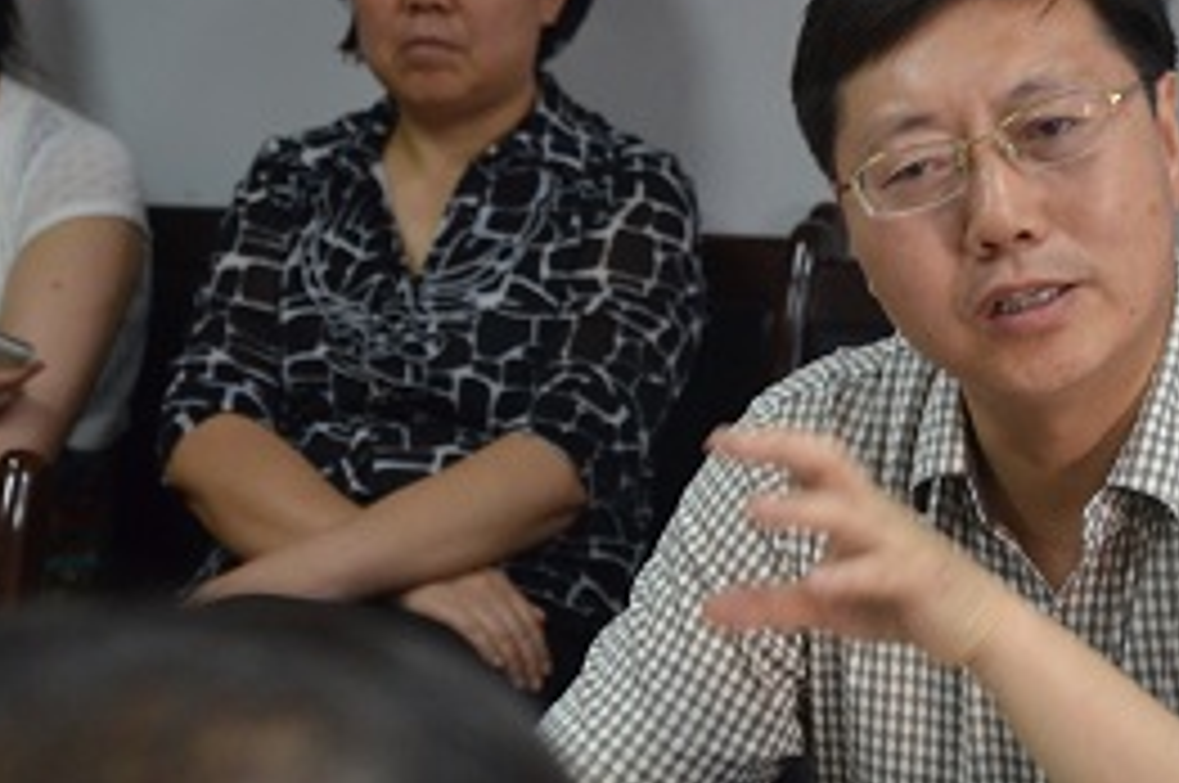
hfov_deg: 11.1
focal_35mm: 186
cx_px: 718
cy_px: 448
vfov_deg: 7.4
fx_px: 6084
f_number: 5.3
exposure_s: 1/25
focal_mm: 66
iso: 1600
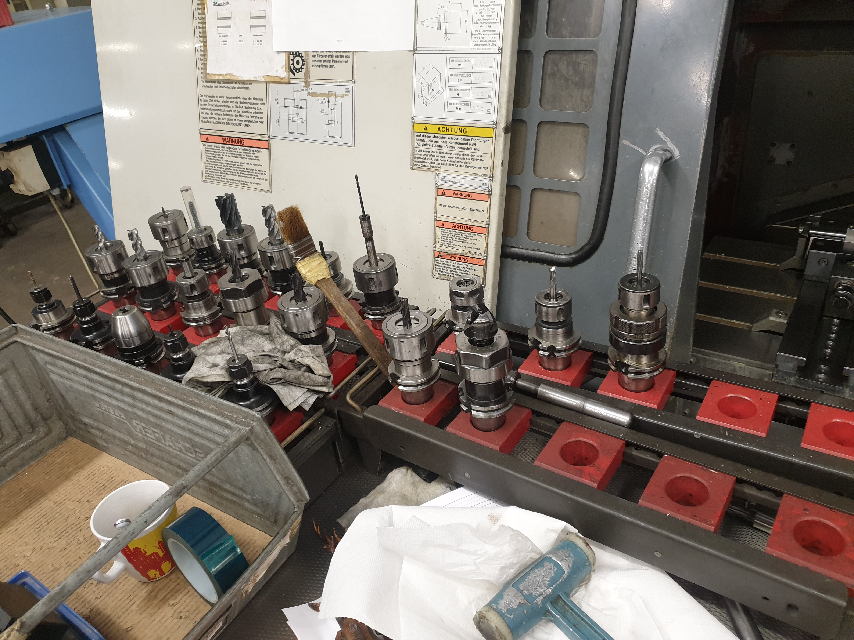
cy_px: 320
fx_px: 641
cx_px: 427
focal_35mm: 26
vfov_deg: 53.1
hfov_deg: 67.3
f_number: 1.5
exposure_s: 1/50
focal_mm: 4.3
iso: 160
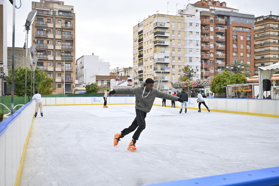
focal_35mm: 34
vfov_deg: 39.2
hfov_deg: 56.1
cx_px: 140
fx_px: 262
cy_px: 93
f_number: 5
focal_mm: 22.5
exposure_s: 1/800
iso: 320
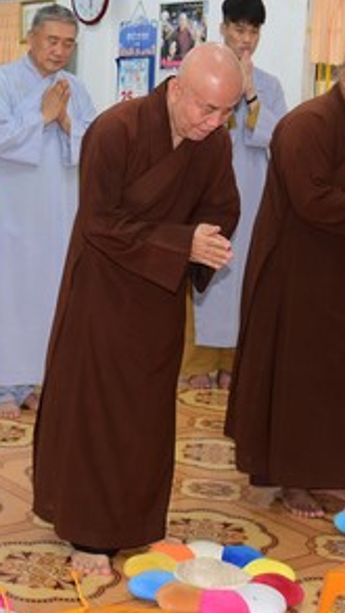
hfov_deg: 16.4
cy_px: 188
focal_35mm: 72
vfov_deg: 29.1
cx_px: -15
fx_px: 1170
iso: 400
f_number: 5
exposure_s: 1/40
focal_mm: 31
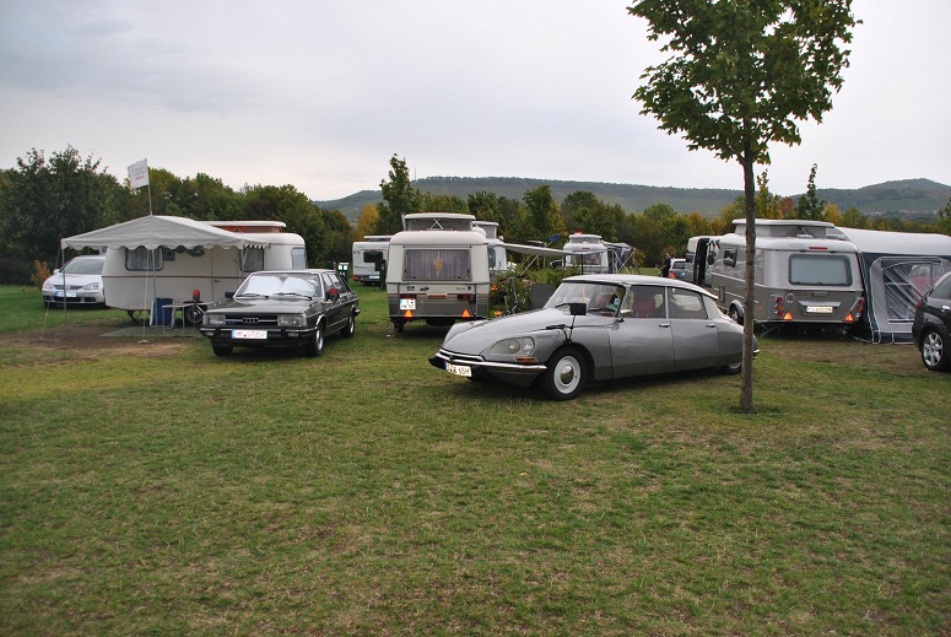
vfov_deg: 48.1
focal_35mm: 27
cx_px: 476
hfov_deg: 67.3
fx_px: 714
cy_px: 318
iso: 100
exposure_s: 1/200
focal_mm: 18
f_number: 5
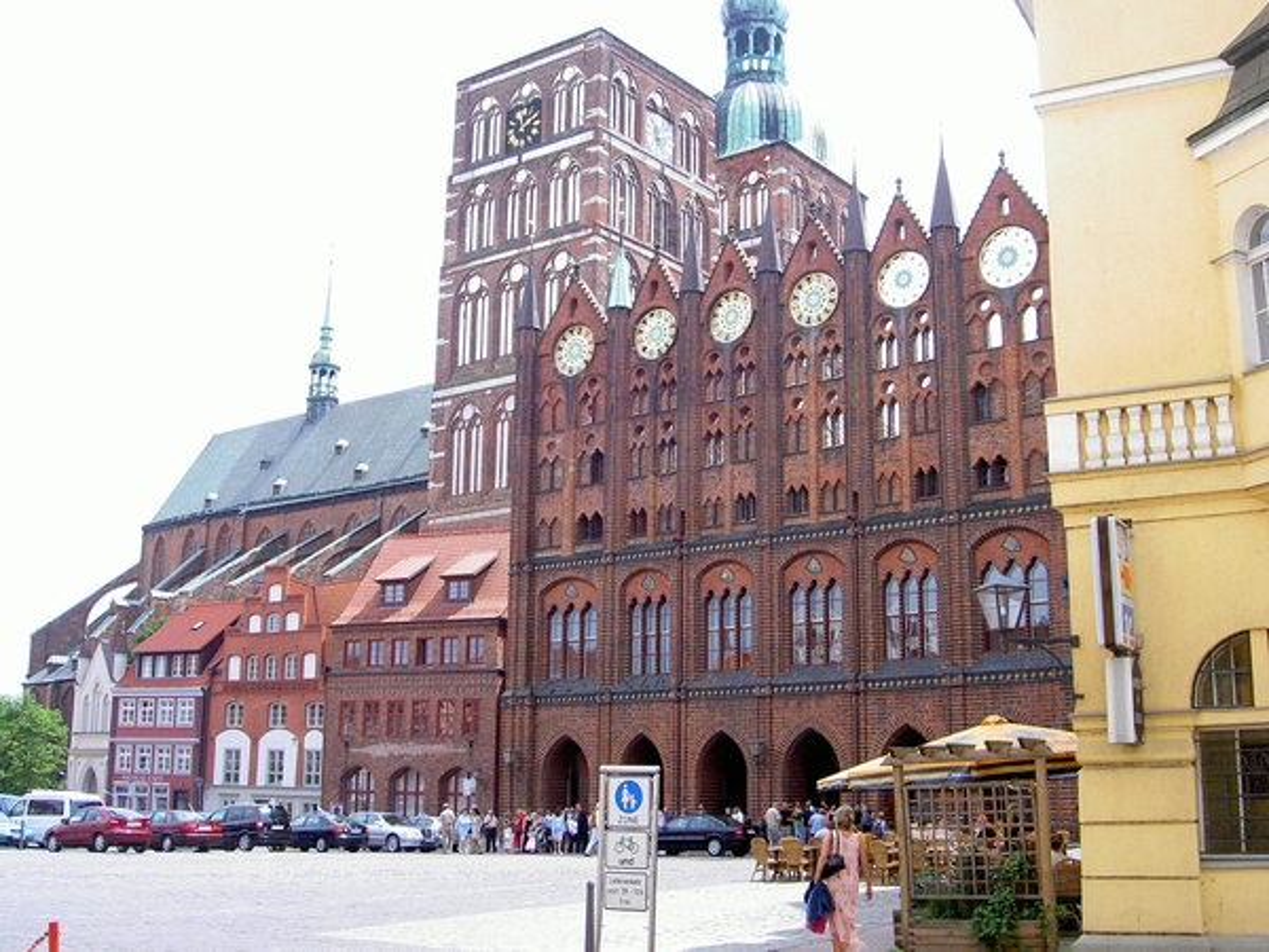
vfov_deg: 36.8
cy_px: 476
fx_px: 1430
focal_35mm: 39
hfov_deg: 47.9
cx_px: 634
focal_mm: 8
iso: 200
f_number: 4.7
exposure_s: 1/640
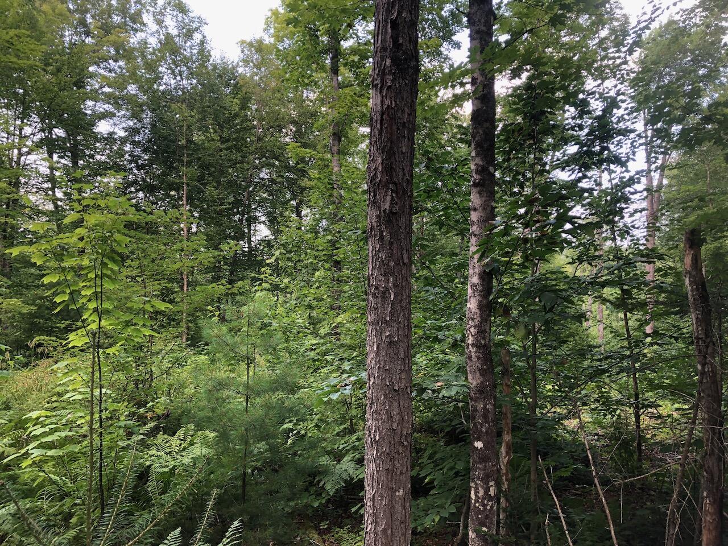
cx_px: 364
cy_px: 273
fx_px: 589
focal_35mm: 28
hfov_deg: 63.4
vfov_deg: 49.7
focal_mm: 3.99
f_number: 1.8
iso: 64
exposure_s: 1/120
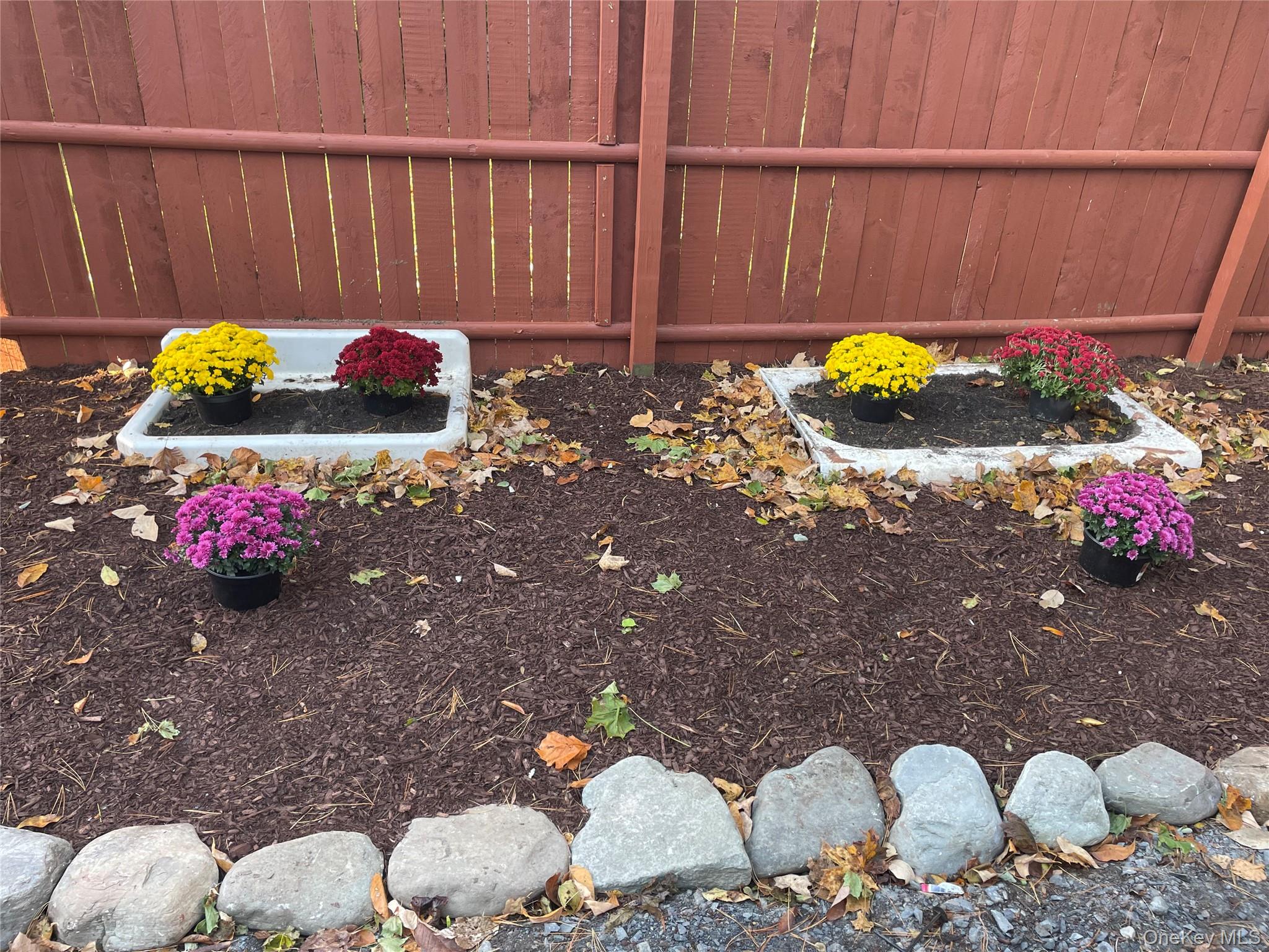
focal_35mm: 26
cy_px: 476
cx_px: 634
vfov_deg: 53.1
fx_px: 953
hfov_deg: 67.3
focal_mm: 4.2
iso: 64
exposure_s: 1/121
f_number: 1.6
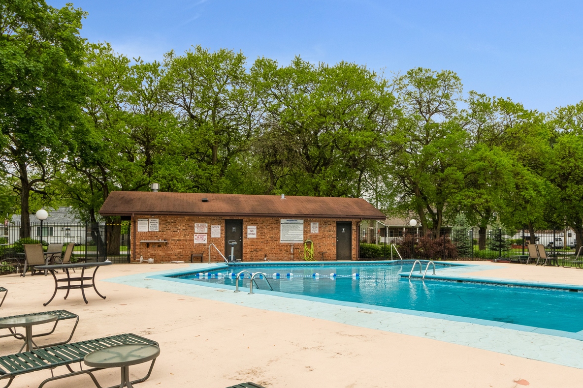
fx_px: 421
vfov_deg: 49.0
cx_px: 337
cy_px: 246
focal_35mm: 26
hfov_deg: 69.0
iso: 400
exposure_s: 1/640
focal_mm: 13
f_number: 10
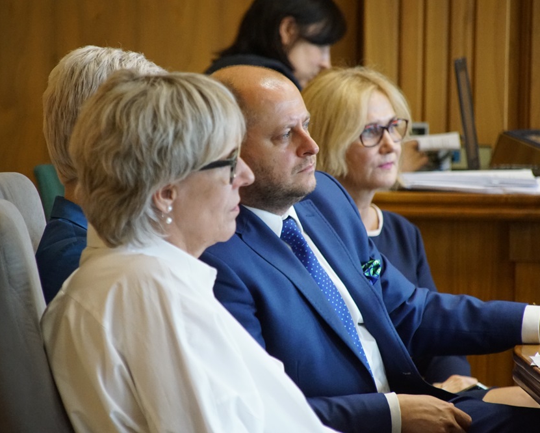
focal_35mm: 339
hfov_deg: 5.7
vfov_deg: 4.6
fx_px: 5419
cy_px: 216
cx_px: 257
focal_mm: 200
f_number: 6.3
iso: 3200
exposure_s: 1/100
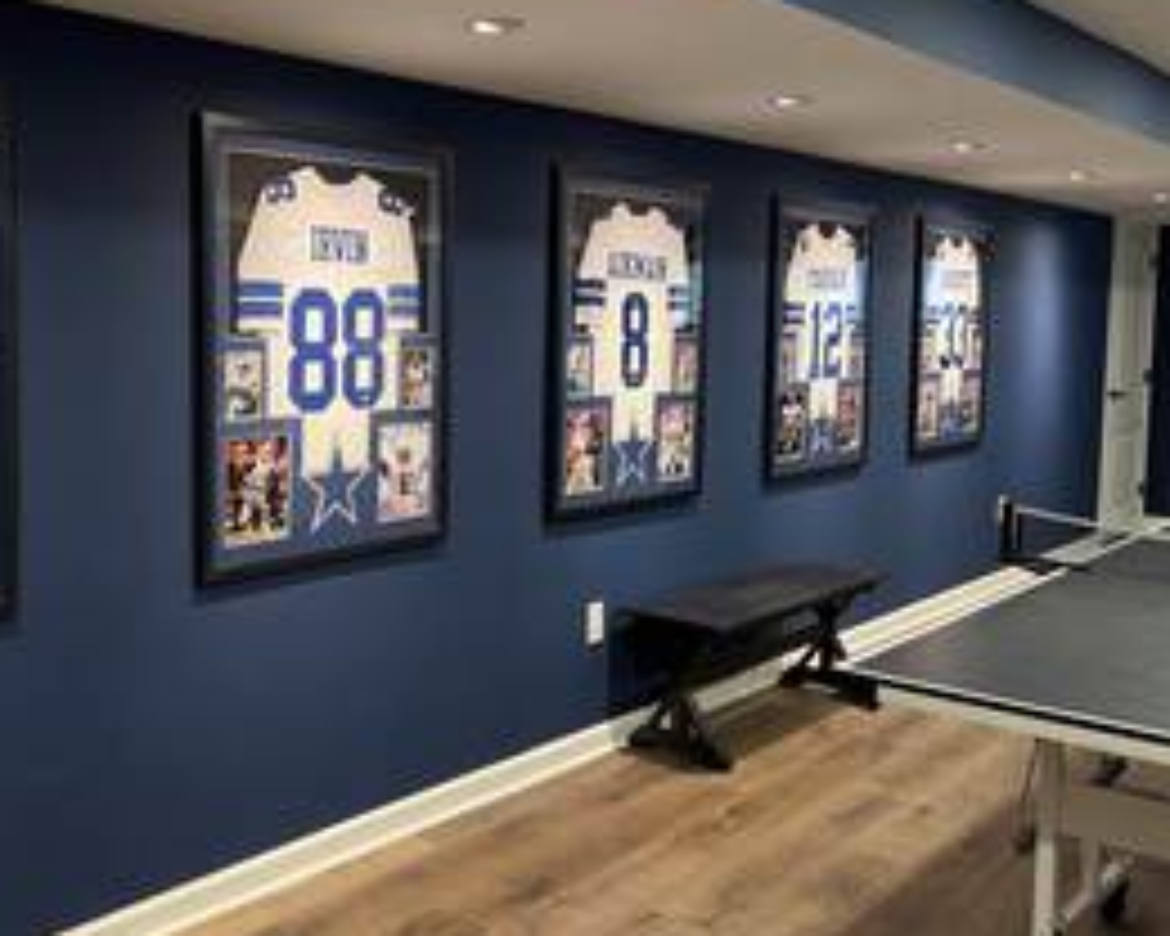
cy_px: 396
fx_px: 1247
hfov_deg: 48.6
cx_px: 315
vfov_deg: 41.0
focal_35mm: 36
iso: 125
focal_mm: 6.76
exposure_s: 1/60
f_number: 1.78
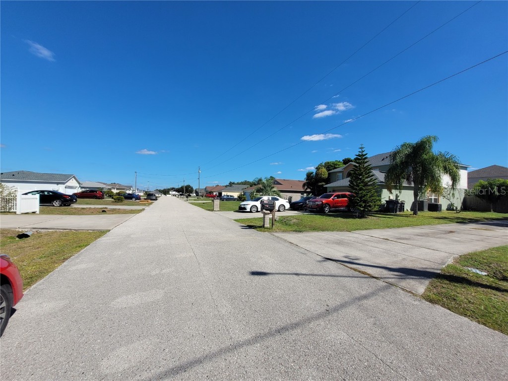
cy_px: 190
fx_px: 191
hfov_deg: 106.2
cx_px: 254
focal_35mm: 13
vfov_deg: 89.9
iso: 40
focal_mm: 1.74
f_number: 2.2
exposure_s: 1/2222
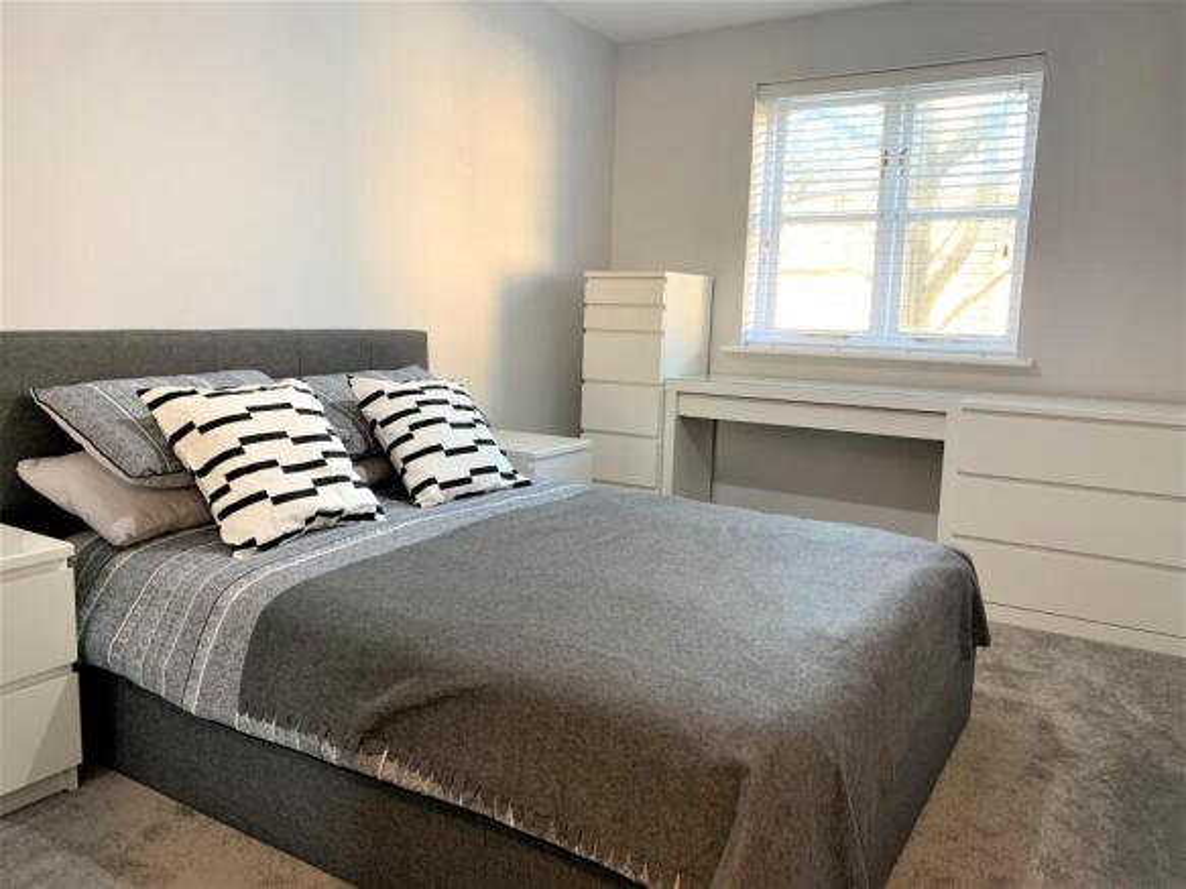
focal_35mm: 26
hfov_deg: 67.3
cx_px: 593
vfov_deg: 53.0
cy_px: 444
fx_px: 891
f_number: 1.8
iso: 125
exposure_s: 1/60
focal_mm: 4.25
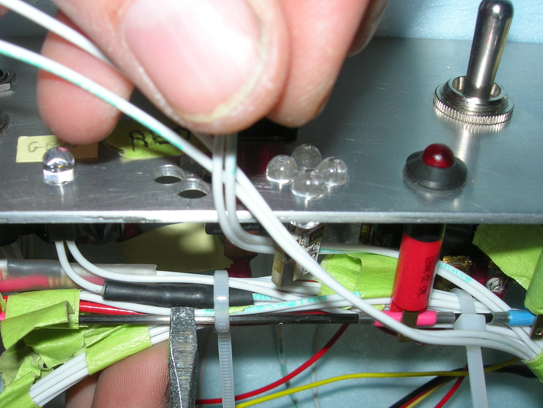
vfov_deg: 28.4
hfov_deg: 37.2
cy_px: 269
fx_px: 800
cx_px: 200
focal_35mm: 51
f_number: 4.8
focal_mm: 7.8
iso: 64
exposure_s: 1/60.1
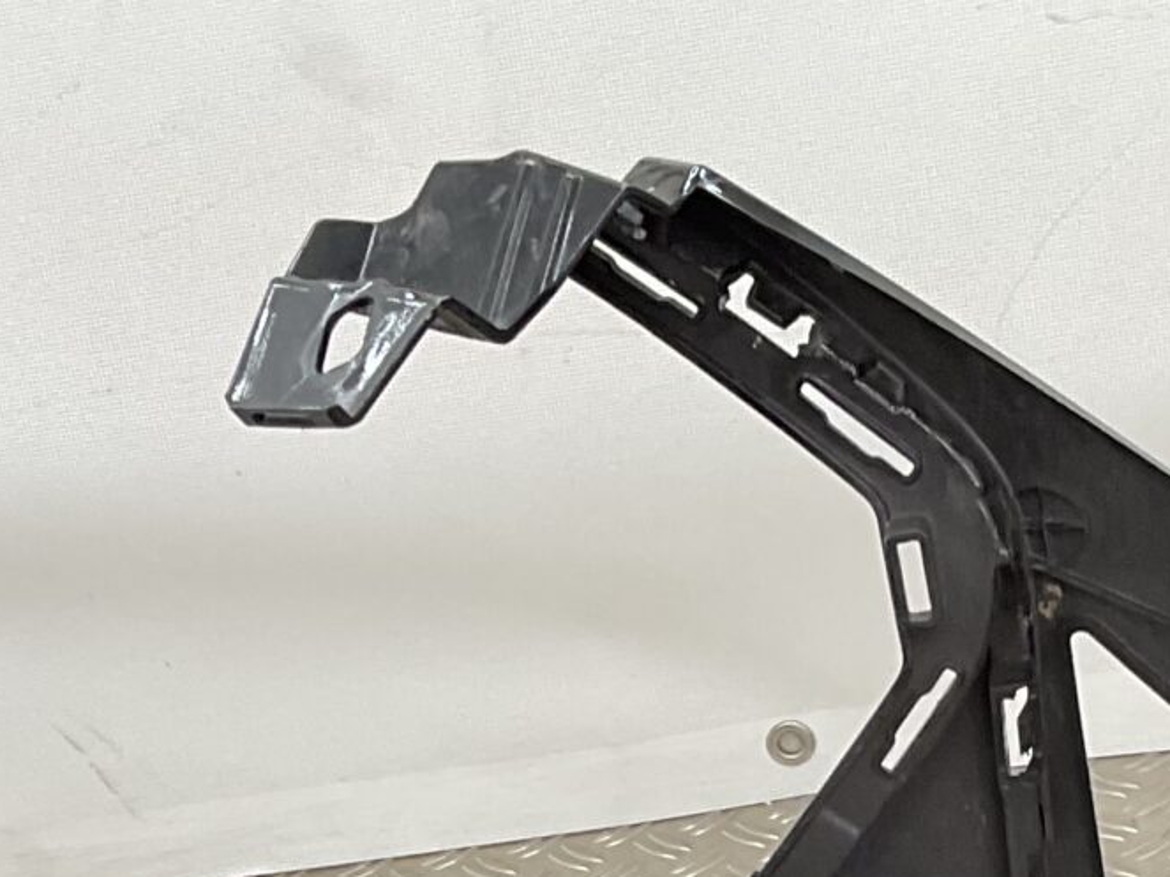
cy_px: 1549
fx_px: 3785
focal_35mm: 112
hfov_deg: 17.5
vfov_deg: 12.2
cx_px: 838
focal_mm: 3
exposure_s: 1/120
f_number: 1.8
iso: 40
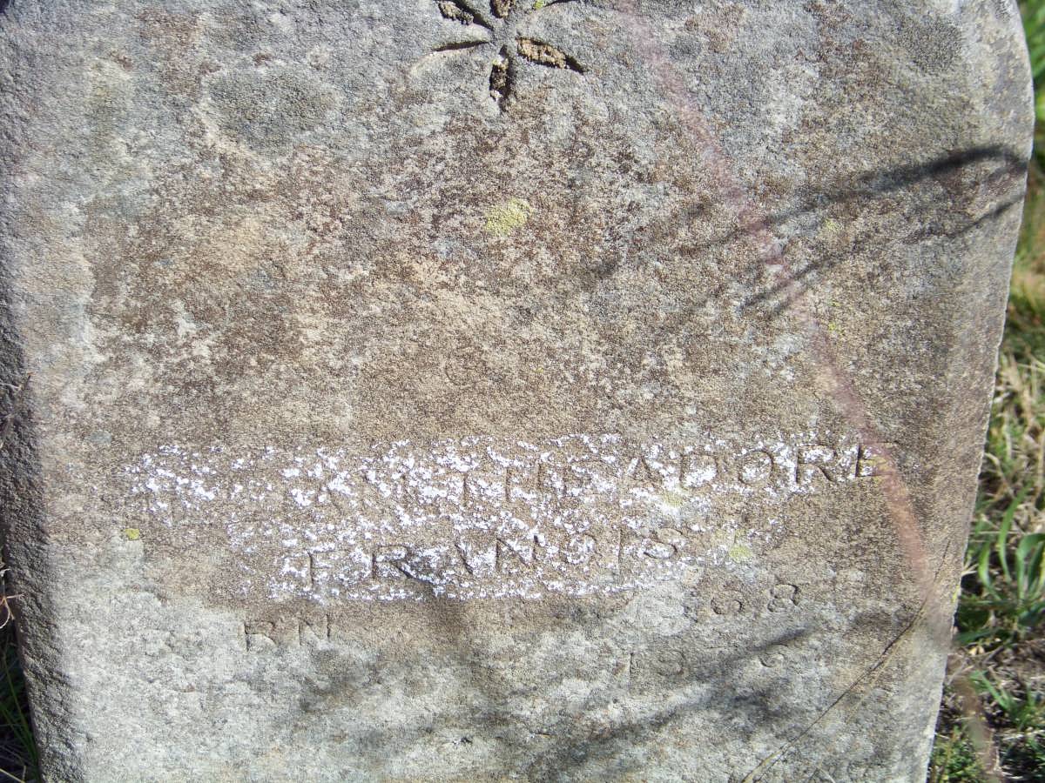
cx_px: 522
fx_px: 3200
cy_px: 392
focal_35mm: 106
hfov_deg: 18.5
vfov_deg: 14.0
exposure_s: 1/640
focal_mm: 17.6
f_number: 3.2
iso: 64
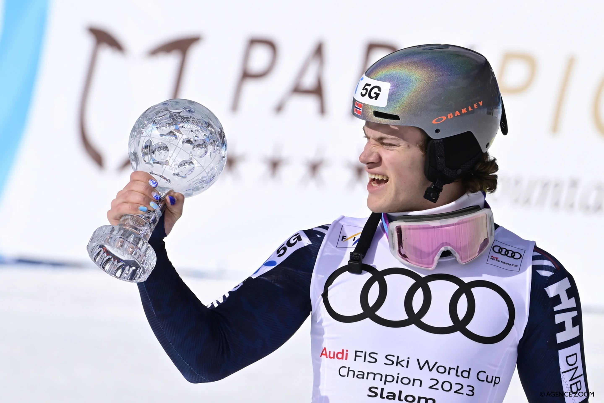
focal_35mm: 450
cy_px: 202
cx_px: 302
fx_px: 7549
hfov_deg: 4.6
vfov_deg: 3.1
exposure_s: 1/3200
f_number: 9
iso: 640
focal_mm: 450
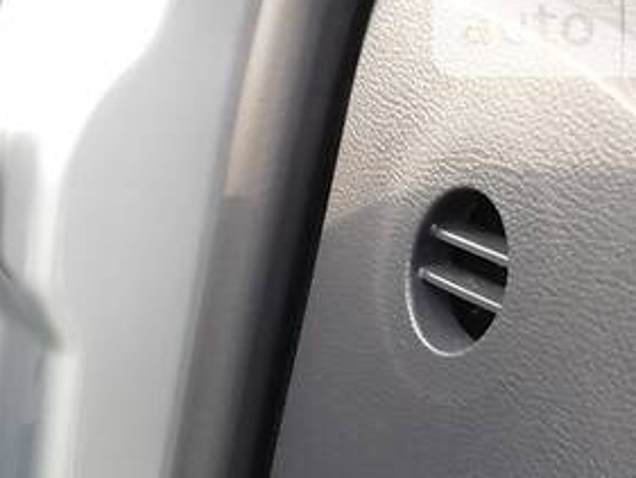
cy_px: 632
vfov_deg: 18.4
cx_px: -113
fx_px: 1360
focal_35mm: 74
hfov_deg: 24.1
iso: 100
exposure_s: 1/100
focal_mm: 3.2
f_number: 2.2
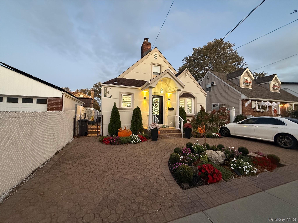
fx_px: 121
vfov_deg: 85.7
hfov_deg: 102.1
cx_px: 149
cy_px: 112
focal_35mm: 14
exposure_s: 1/60
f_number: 2.2
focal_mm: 2.22
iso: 640
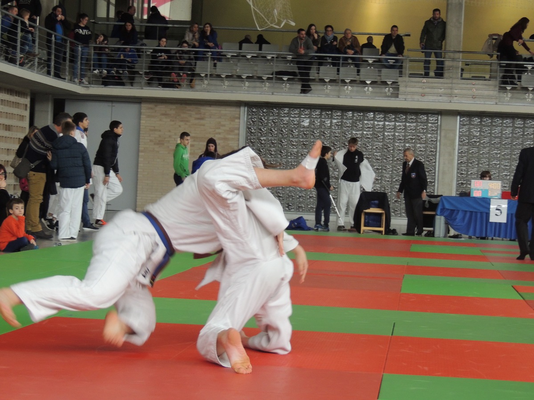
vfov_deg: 14.1
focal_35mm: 105
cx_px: 267
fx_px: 1620
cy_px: 200
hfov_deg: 18.7
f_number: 4.2
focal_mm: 18.7
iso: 400
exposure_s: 1/125
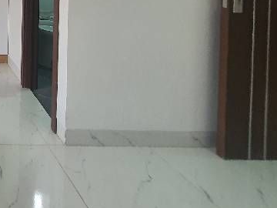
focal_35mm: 37
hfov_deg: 34.7
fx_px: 296
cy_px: -54
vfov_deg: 31.2
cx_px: -85
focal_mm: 1.8
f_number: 2.2
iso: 80
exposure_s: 1/50
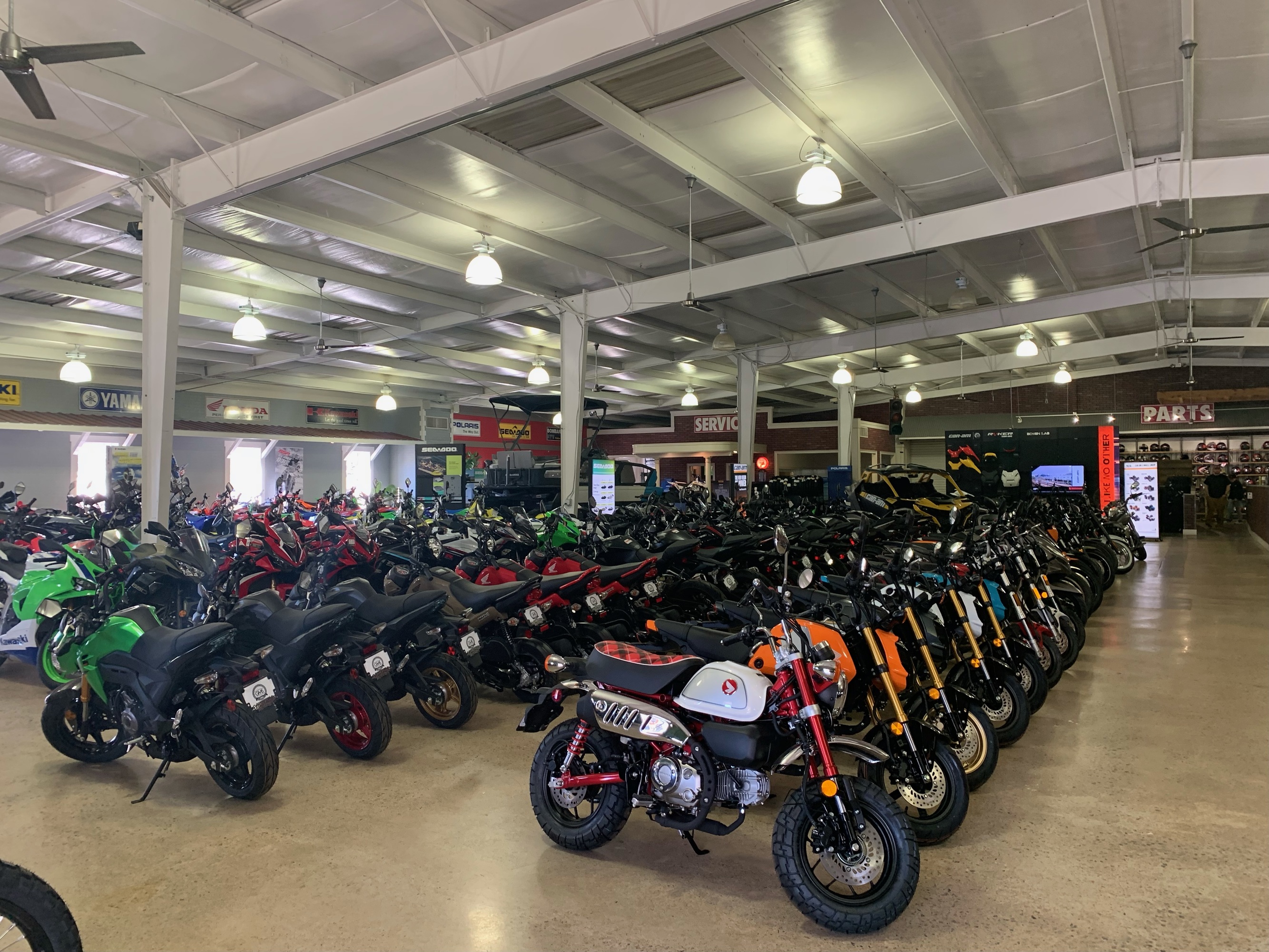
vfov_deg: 53.1
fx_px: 953
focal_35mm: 26
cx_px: 634
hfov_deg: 67.3
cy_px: 476
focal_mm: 4.25
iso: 100
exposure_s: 1/60
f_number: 1.8
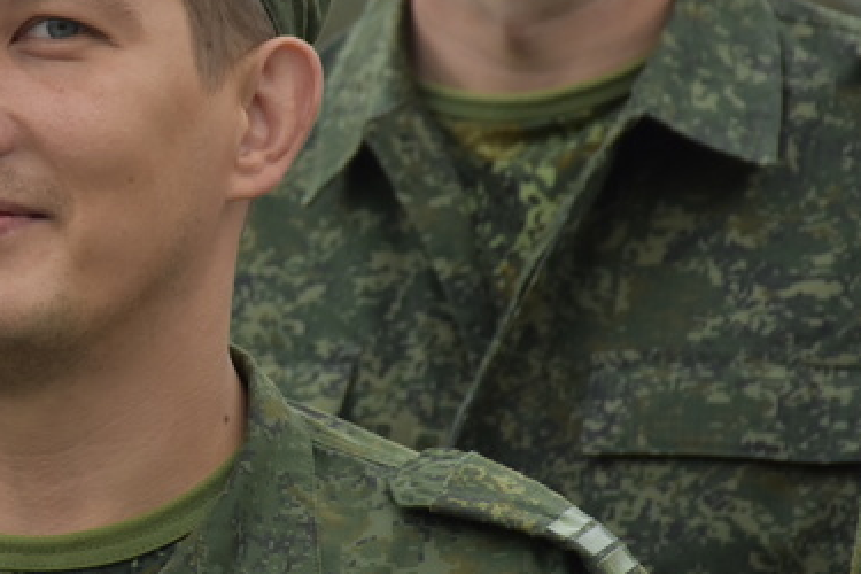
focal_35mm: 348
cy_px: 246
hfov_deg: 5.9
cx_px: 30
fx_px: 8322
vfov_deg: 4.0
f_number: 7.1
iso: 800
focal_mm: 116
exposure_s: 1/200
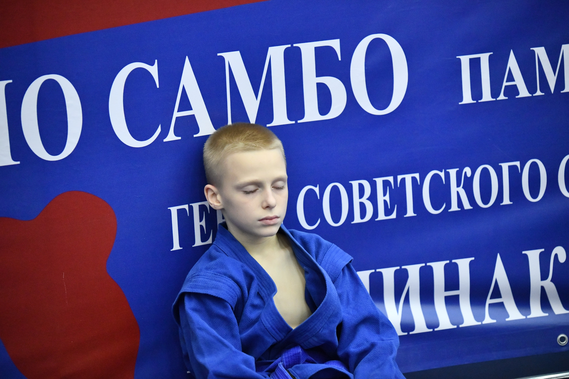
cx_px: 284
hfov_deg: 15.2
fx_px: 2134
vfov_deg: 10.2
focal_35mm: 135
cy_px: 190
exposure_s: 1/640
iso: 6400
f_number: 2.8
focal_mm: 135
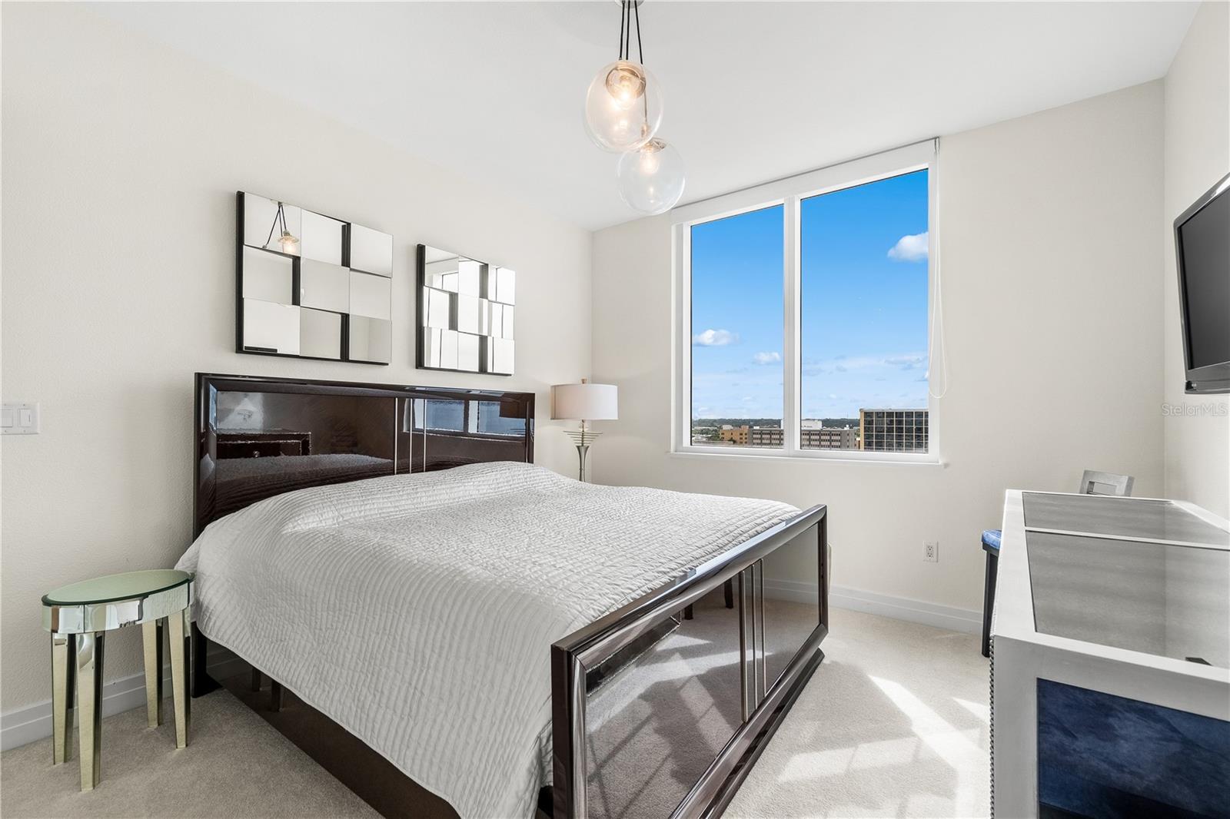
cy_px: 410
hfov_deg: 100.4
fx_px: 512
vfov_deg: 77.3
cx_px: 615
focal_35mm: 15
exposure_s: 1/2500
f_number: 8
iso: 250
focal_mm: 10
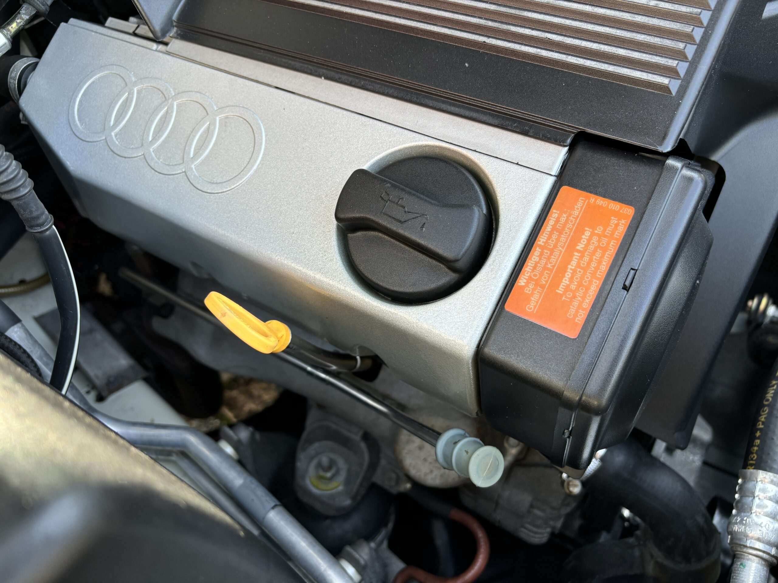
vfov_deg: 53.1
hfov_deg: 67.3
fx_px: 584
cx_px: 389
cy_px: 292
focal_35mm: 26
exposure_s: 1/121
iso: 64
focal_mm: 5.96
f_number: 1.6
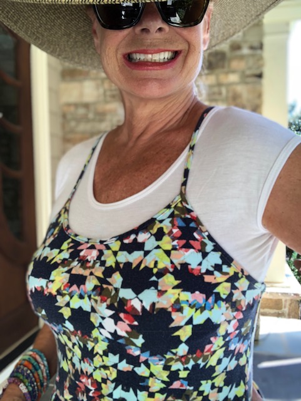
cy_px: 200
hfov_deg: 44.2
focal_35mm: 32
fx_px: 371
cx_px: 150
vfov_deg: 56.8
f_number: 2.2
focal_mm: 2.87
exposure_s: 1/40
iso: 20
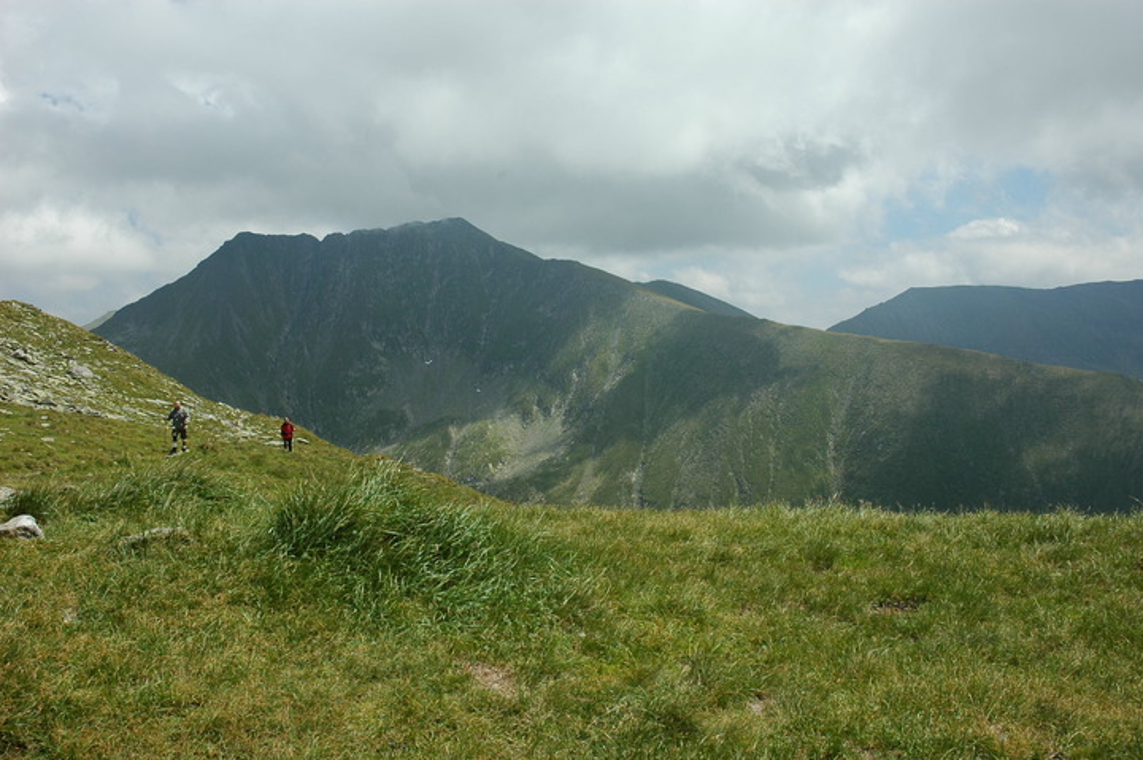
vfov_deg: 36.8
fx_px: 1142
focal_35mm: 36
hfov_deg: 53.2
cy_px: 380
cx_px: 572
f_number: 10
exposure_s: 1/320
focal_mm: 24
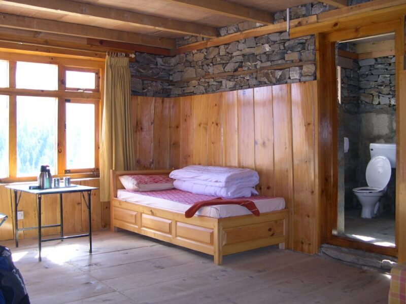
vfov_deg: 37.7
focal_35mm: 38
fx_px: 446
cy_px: 152
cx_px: 203
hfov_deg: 49.0
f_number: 2.8
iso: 141
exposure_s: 1/56
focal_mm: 8
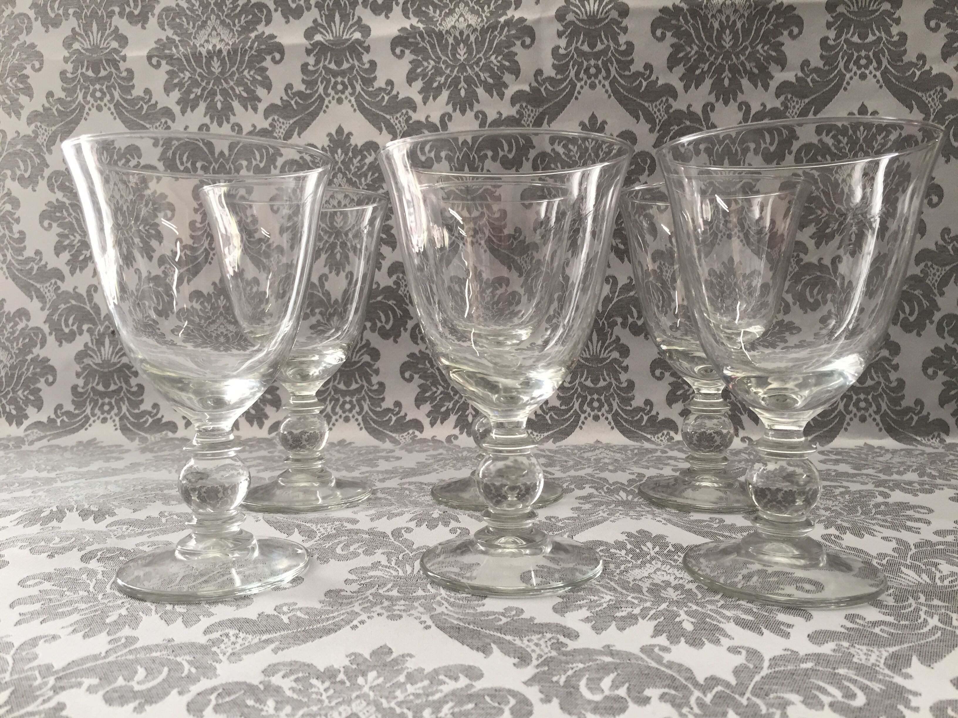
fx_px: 803
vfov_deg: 48.2
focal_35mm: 29
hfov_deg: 61.7
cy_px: 359
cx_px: 479
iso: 32
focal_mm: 4.15
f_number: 2.2
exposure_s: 1/33
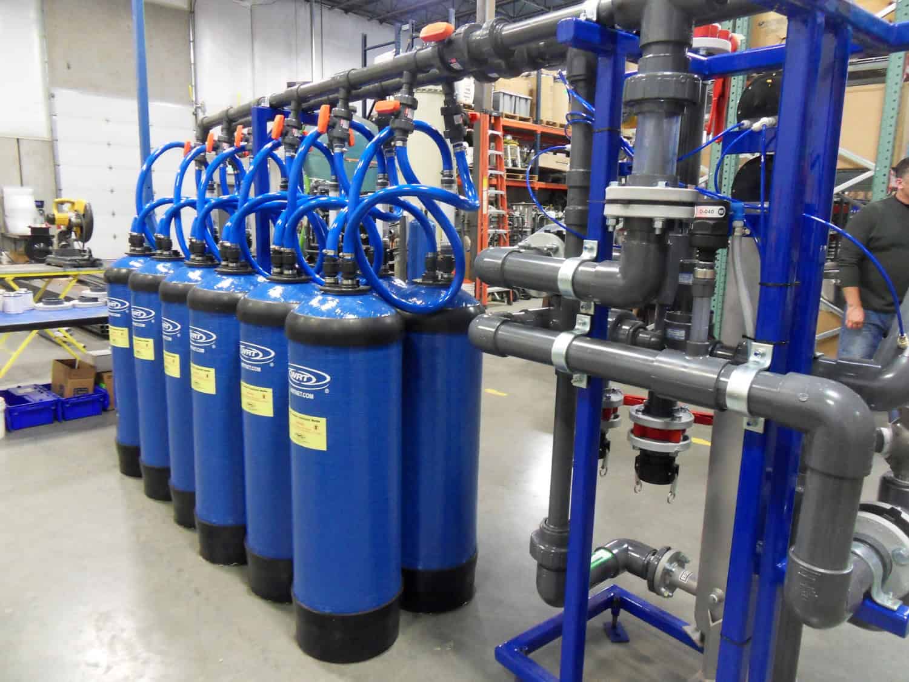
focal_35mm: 24
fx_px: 630
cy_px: 341
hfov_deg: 71.6
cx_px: 454
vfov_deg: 56.8
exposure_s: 1/15
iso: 400
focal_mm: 4.2
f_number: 3.3
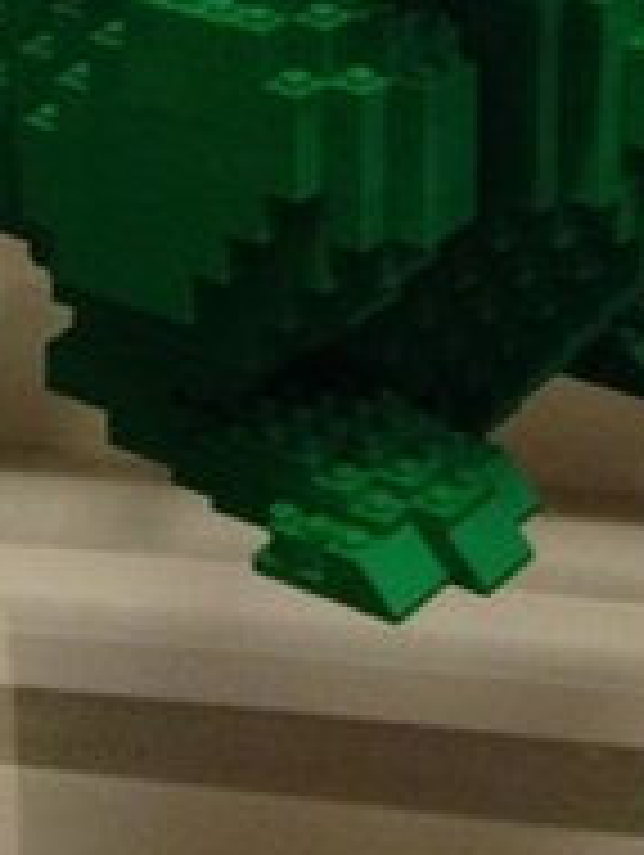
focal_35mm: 111
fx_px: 2747
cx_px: 347
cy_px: -432
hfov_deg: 13.4
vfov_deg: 16.2
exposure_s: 1/15
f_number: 2.4
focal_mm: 4.12
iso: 400
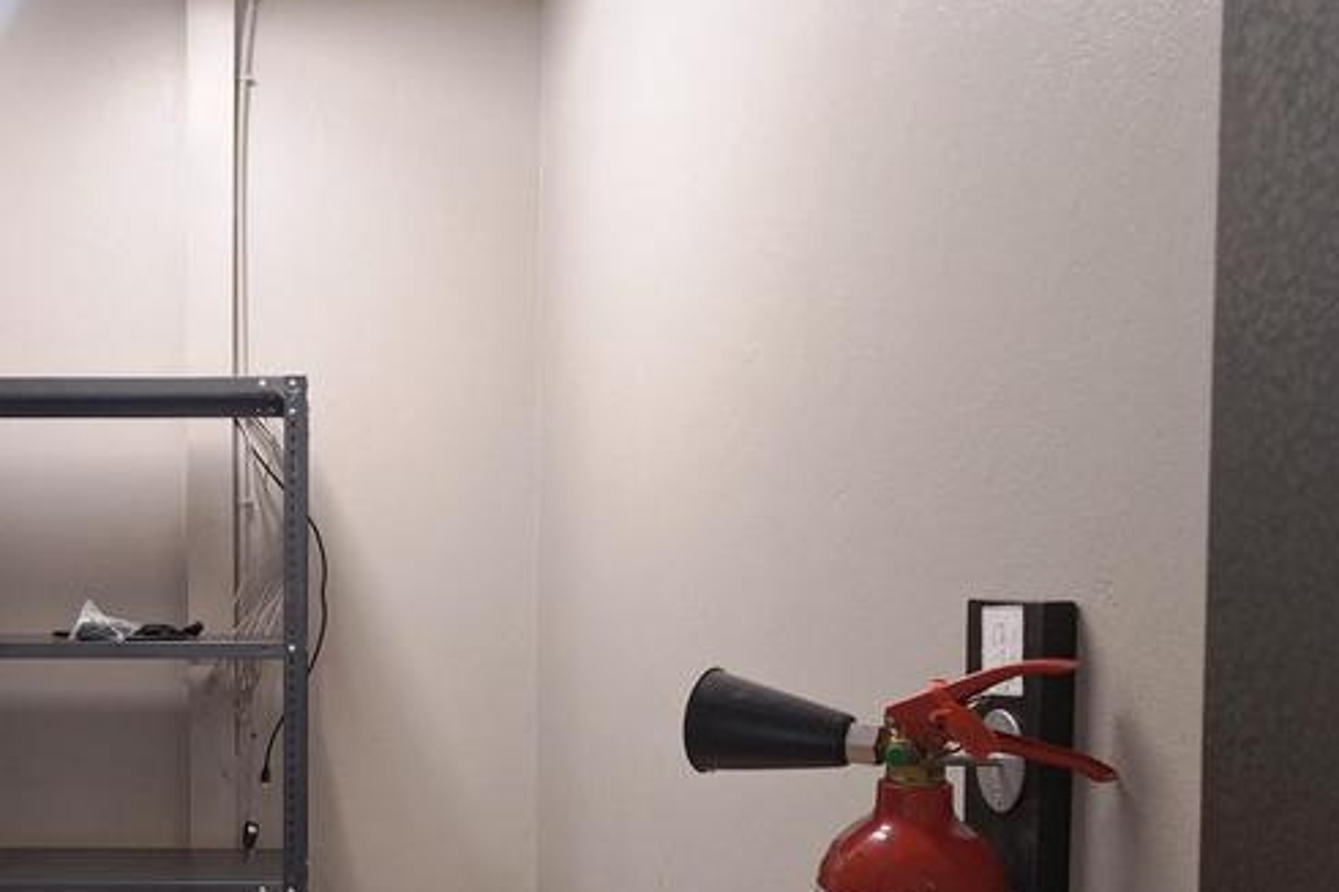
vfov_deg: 33.4
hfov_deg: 46.8
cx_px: 262
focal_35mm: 39
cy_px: 679
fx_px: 1450
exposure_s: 1/33
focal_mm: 5.54
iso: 200
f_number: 1.8
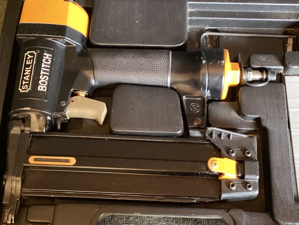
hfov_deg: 34.9
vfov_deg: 26.6
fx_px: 475
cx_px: 166
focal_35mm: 55
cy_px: 105
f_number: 2.4
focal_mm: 3.3
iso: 400
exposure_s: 1/40
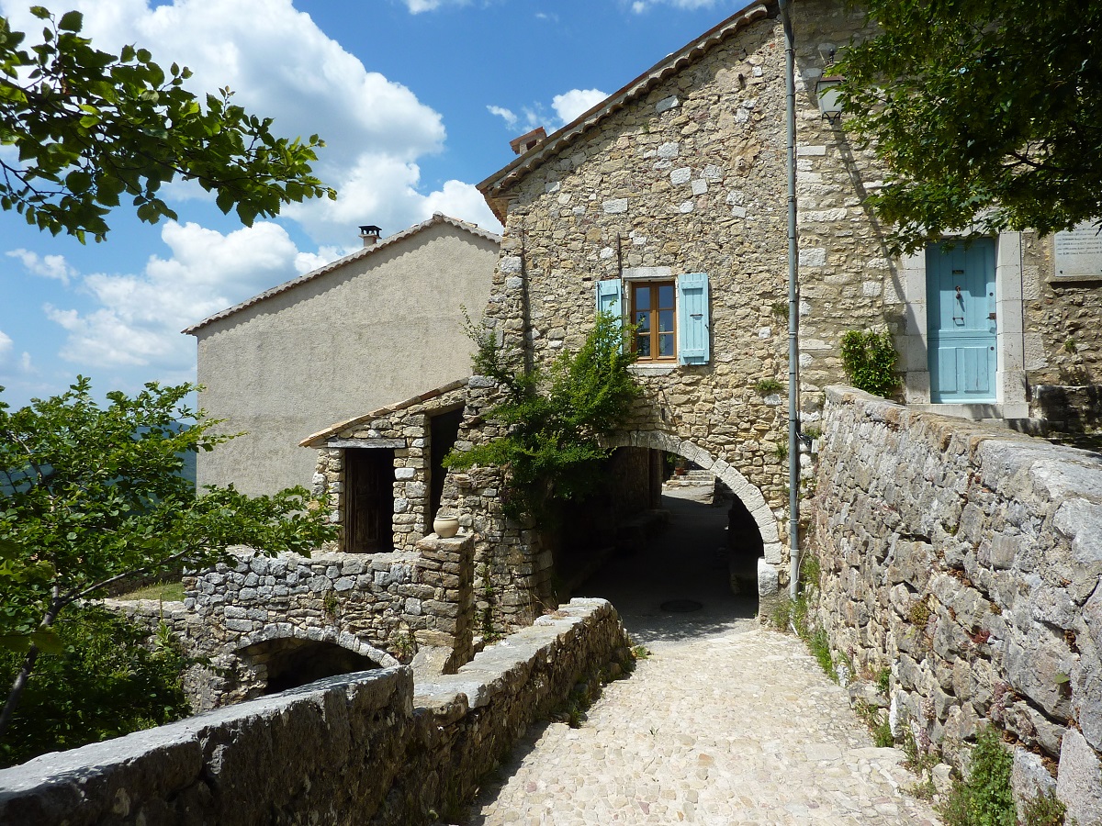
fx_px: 796
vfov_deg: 54.9
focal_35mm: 25
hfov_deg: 69.4
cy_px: 413
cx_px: 551
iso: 80
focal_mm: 4.1
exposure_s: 1/500
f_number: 5
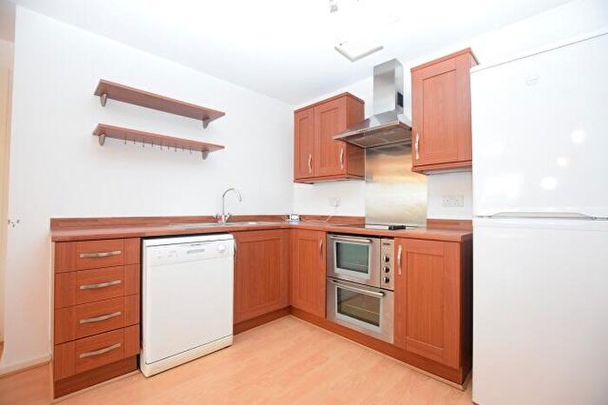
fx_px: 253
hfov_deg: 100.4
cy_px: 202
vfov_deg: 77.3
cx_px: 304
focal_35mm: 15
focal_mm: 10
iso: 1000
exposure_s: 1/60
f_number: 3.5
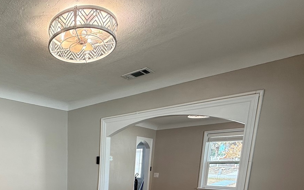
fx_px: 224
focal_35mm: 27
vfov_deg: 38.7
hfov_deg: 61.4
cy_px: 205
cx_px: 52
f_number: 2.2
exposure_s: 1/120
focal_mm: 2.22
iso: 64
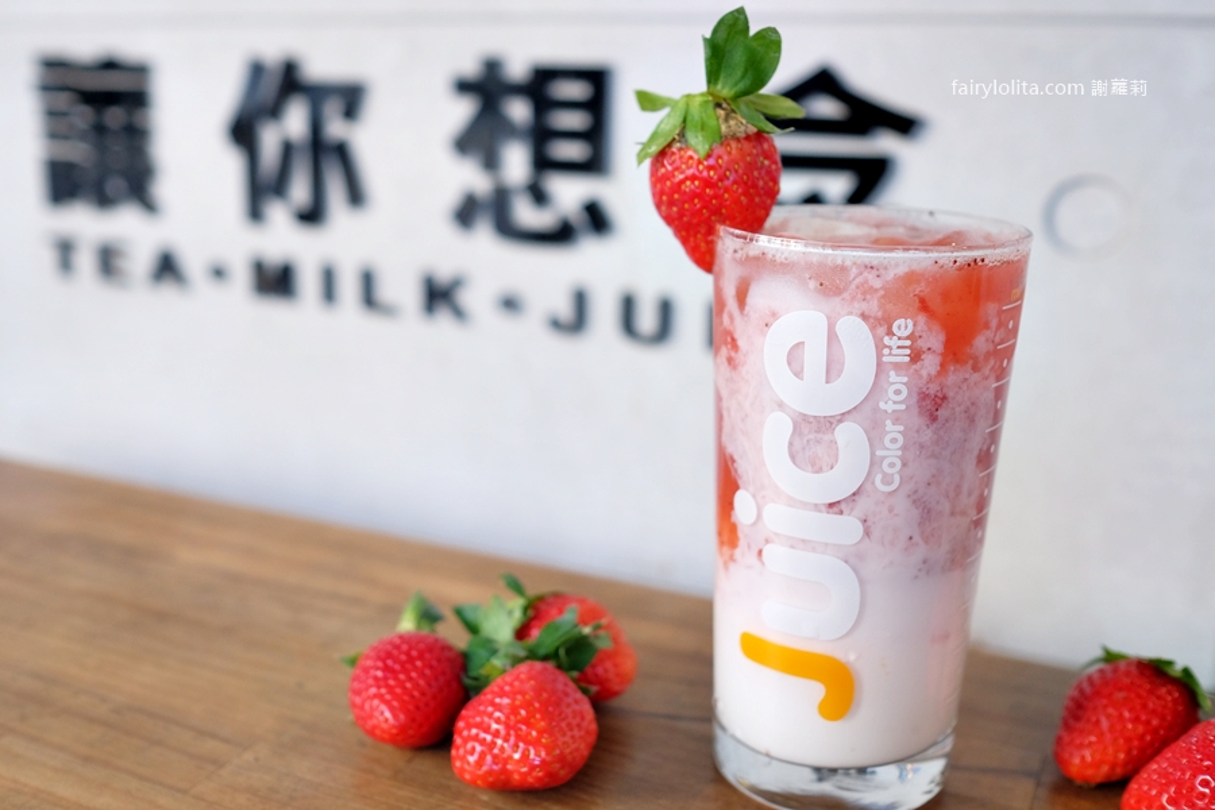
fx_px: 1181
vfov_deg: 37.9
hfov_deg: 54.4
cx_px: 608
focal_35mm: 35
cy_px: 405
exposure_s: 1/200
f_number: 2.8
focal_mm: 23
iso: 800
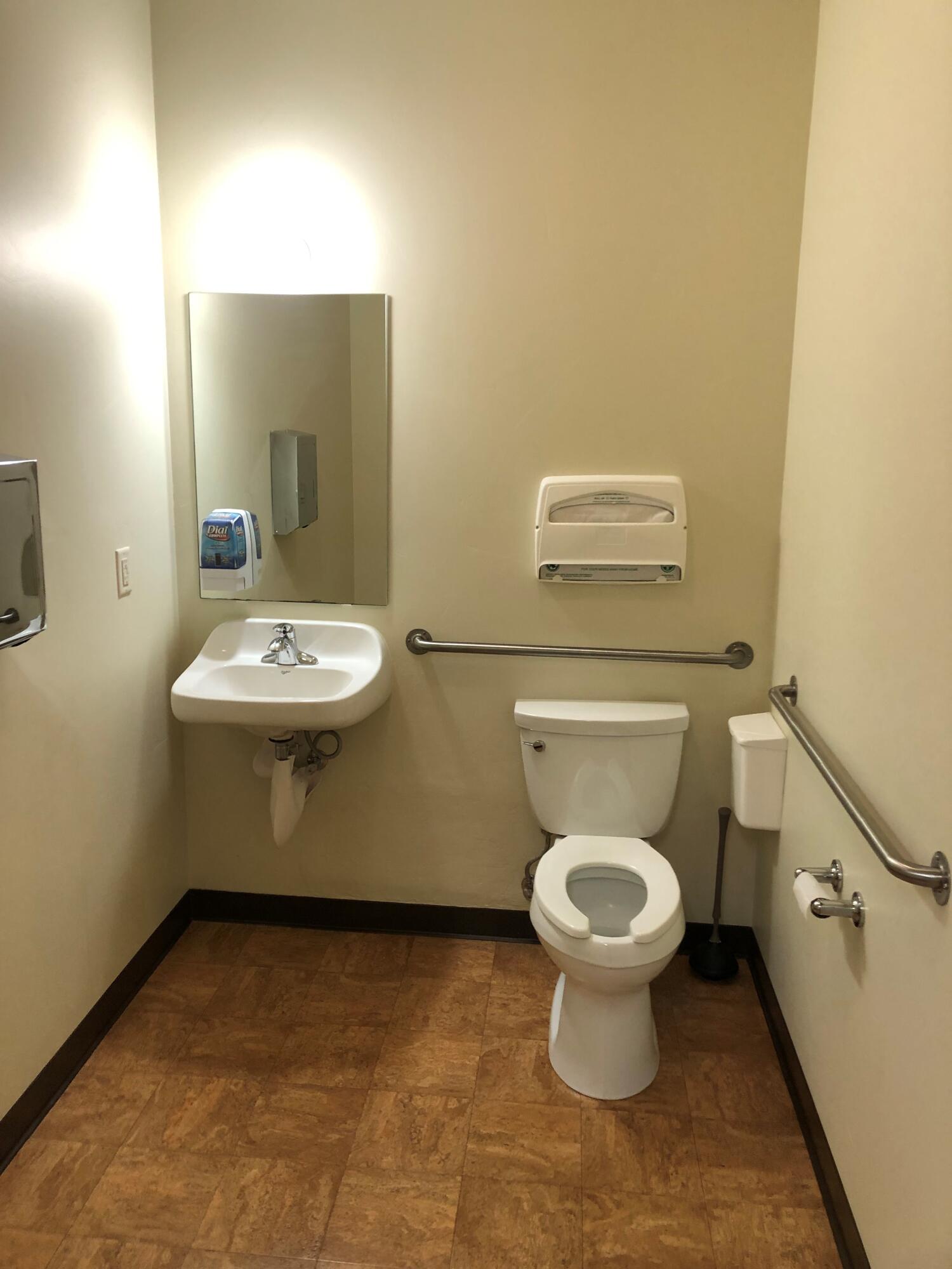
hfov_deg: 49.7
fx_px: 1027
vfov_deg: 63.4
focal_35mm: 28
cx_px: 476
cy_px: 634
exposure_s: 1/30
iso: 32
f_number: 1.8
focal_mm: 4
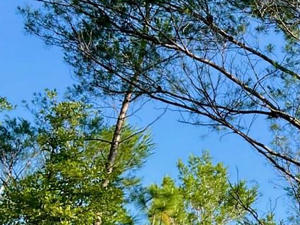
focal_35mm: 108
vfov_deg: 13.7
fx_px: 935
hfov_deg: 16.6
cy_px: 166
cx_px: 449
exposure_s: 1/691
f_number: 1.8
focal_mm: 3
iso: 16
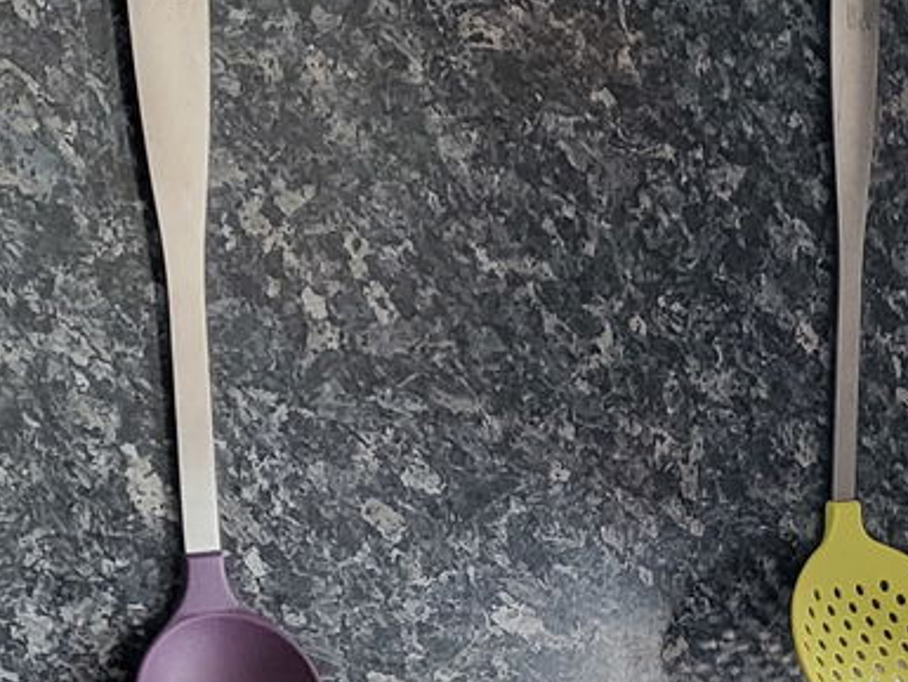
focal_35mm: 108
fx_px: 2834
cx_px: 1130
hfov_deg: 17.3
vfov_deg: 13.3
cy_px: 842
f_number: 1.8
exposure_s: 1/50
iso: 200
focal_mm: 4.25
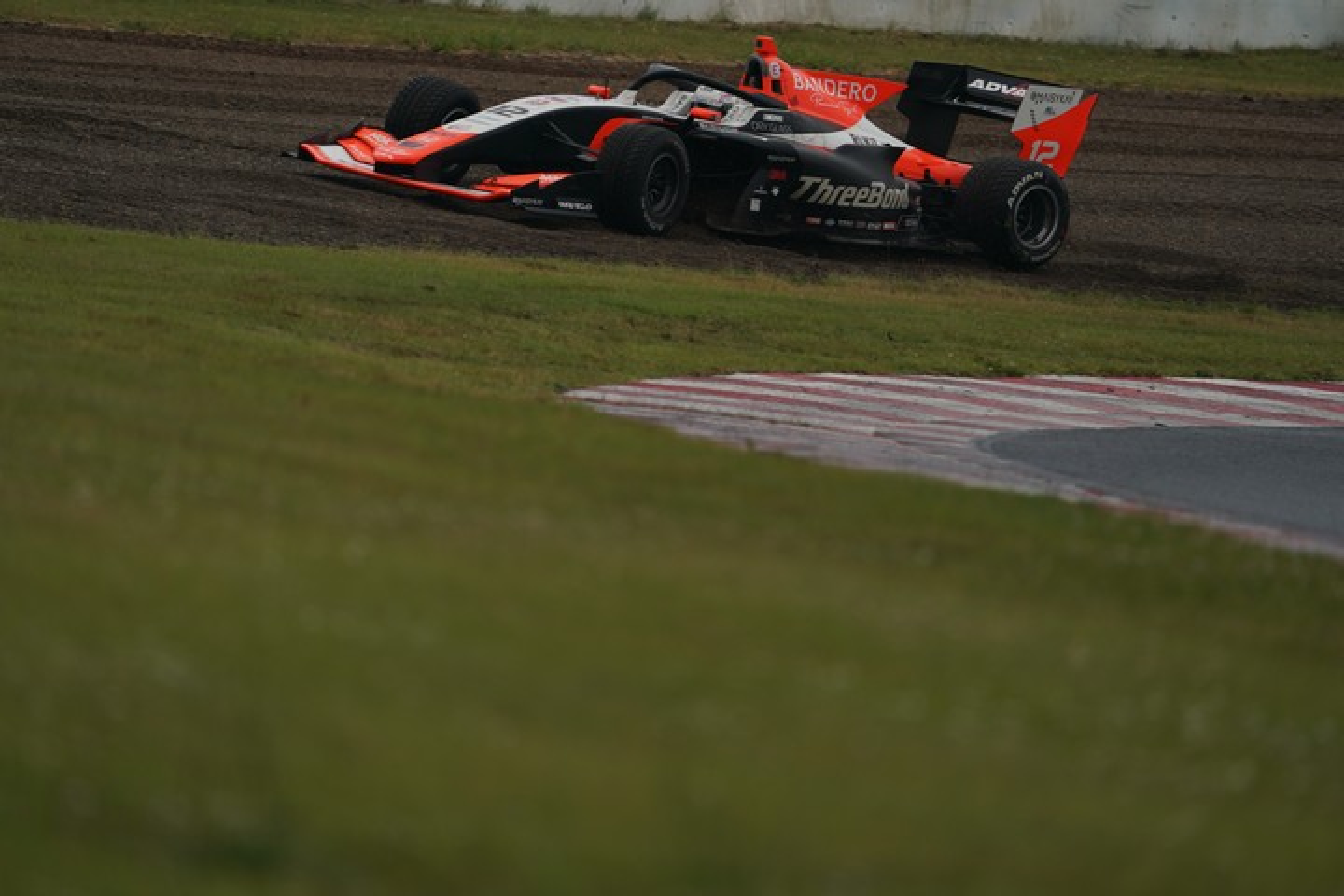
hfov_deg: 3.4
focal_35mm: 600
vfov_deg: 2.3
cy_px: 448
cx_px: 672
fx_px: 22398
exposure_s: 1/1000
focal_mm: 600
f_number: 6.3
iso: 200
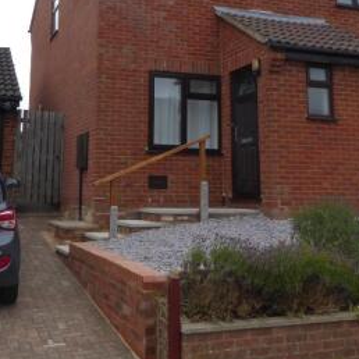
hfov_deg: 35.1
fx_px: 563
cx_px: 126
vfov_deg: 34.4
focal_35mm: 48
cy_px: 76
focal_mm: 4.3
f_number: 4.5
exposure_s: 1/250
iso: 100
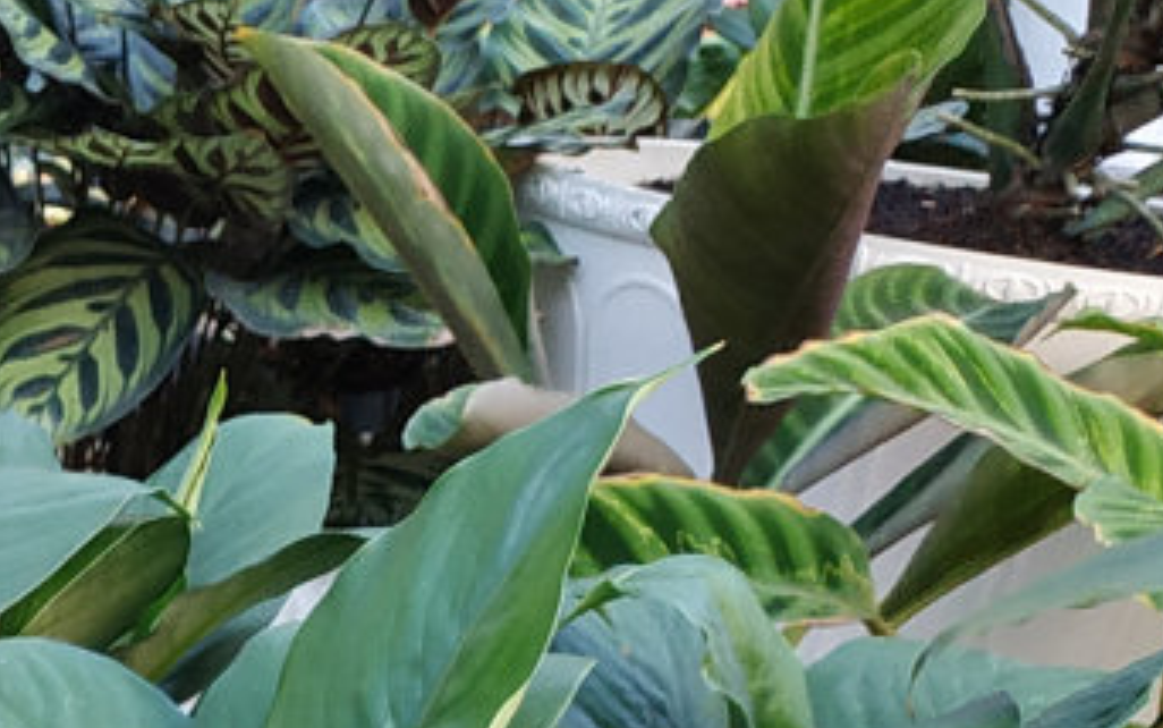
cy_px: 1589
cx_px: -966
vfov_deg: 10.0
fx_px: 3773
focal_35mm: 119
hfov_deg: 15.1
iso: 160
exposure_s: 1/50
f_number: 1.9
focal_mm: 3.94
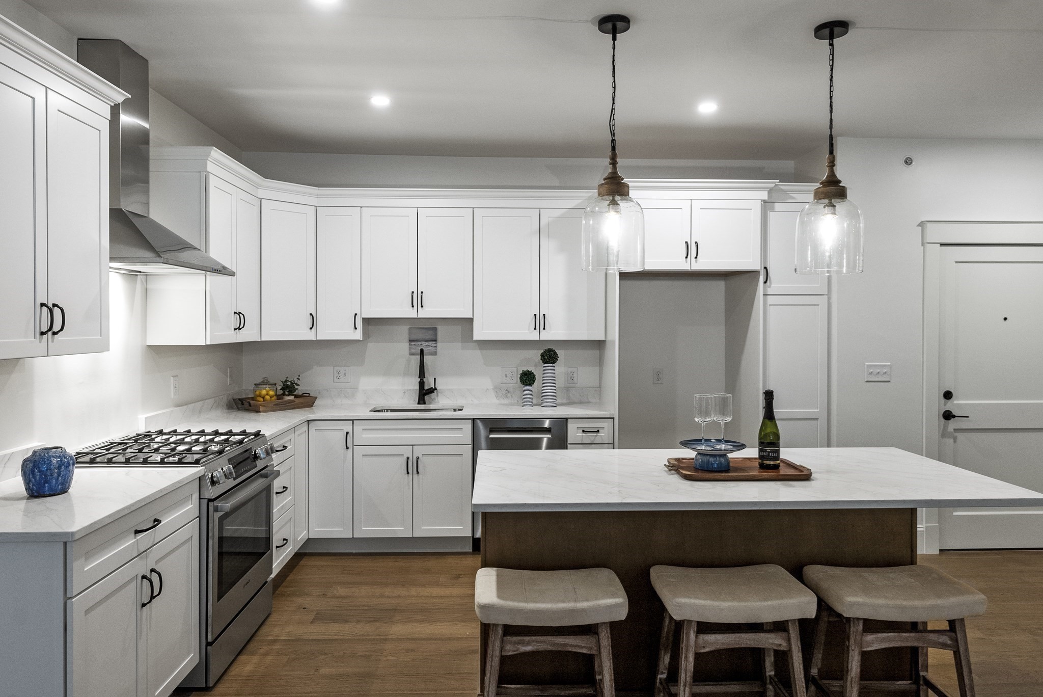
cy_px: 348
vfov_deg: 56.0
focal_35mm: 23
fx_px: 655
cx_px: 522
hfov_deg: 77.0
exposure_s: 1/80
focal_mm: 22.6
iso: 1600
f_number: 5.6
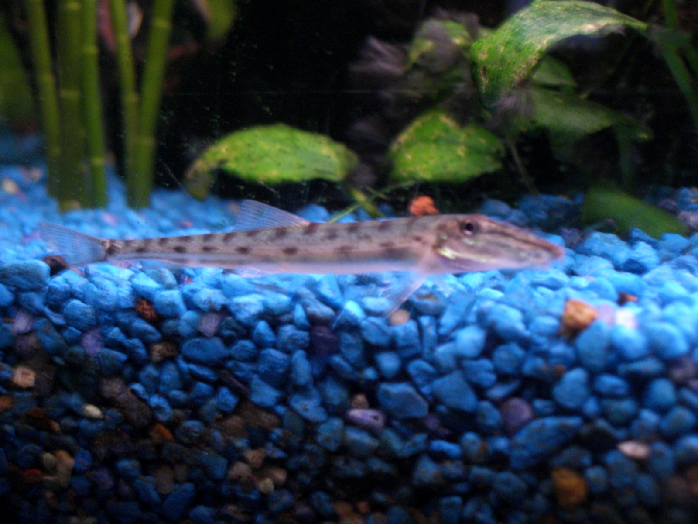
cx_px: 349
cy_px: 262
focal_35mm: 68
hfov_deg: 28.6
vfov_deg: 21.6
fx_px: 1371
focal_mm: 11.34
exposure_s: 1/8
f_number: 4.1
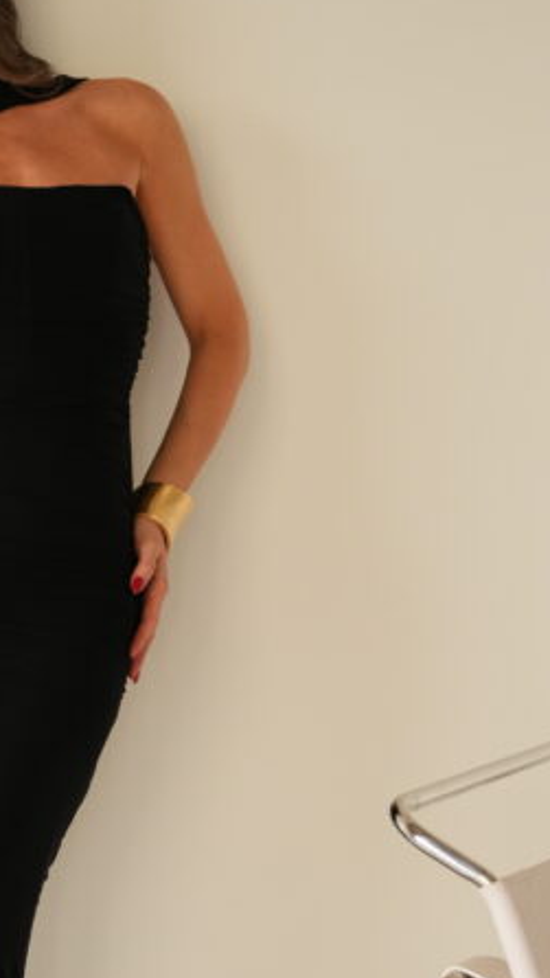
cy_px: 640
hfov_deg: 12.1
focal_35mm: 99
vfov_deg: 21.5
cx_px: 47
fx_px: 2566
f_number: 3.2
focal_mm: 43
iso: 640
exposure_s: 1/125
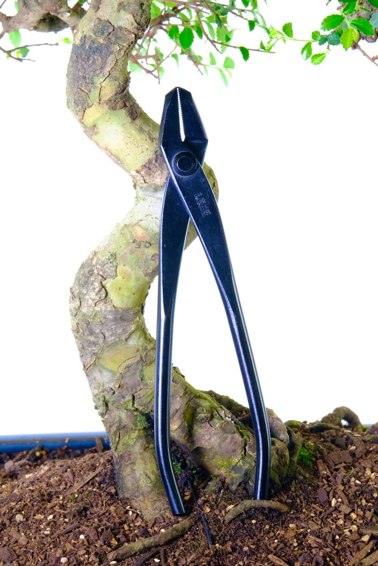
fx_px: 3022
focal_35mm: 192
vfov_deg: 10.7
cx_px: 189
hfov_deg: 7.2
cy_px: 283
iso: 3200
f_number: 18
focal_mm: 128
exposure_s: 1/8
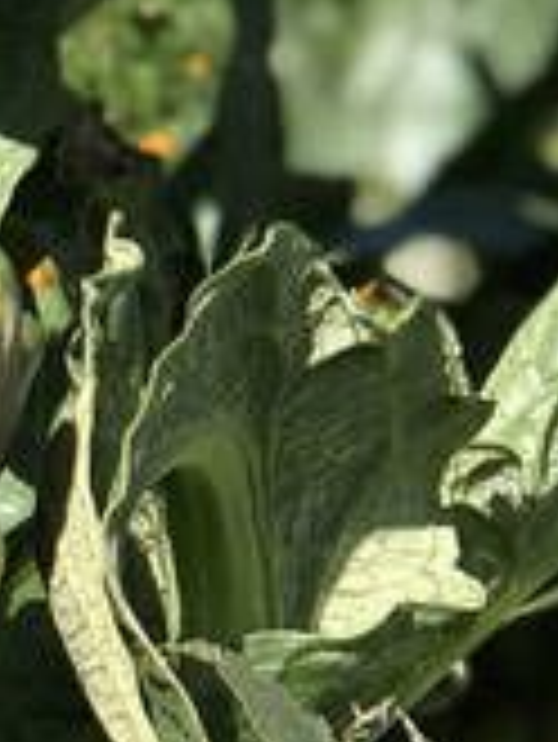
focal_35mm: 414
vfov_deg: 4.8
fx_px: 8887
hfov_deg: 3.5
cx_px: -788
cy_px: 450
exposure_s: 1/640
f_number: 2.8
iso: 20
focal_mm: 6.6
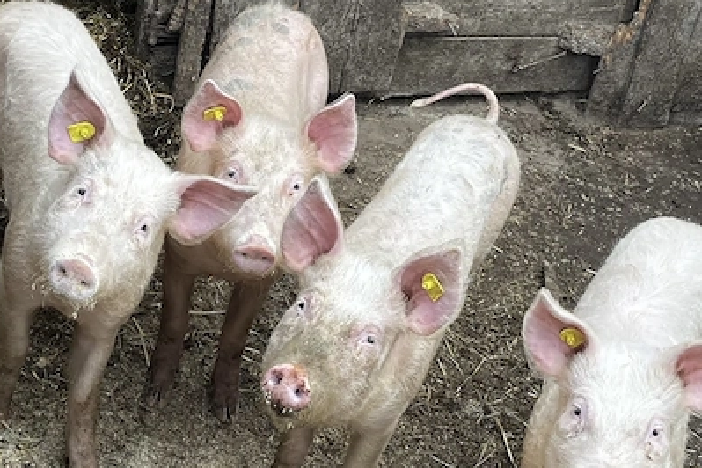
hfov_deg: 27.7
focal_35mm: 73
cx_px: 336
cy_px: 158
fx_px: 1423
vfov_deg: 18.6
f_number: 1.8
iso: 32
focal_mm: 3.99
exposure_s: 1/463
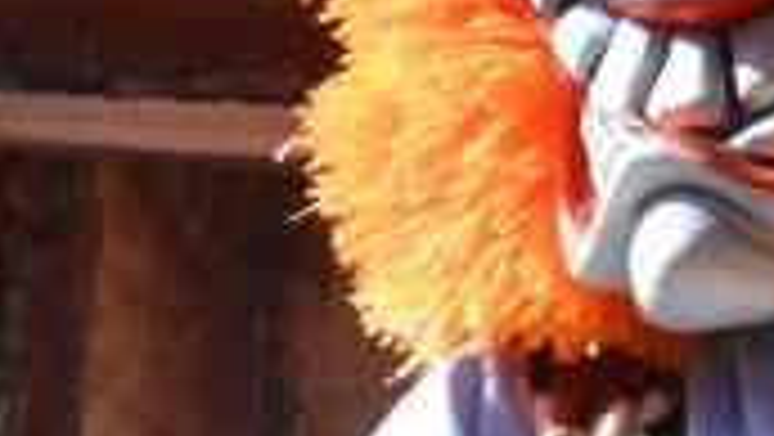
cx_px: 1004
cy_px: -207
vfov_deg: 1.6
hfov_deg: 2.8
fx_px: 15669
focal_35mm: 763
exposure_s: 1/160
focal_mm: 29.8
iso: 80
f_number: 5.4
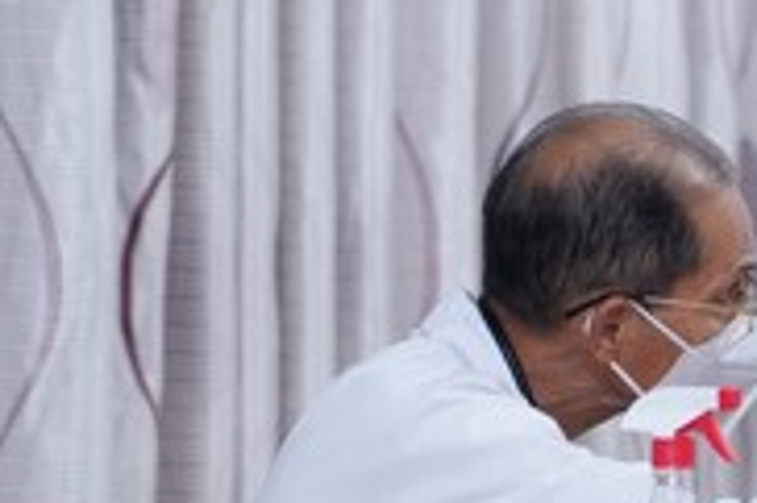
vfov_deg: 2.6
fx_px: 11281
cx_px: 807
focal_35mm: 537
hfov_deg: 3.8
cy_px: 355
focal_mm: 150
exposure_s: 1/80
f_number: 3.5
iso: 1250
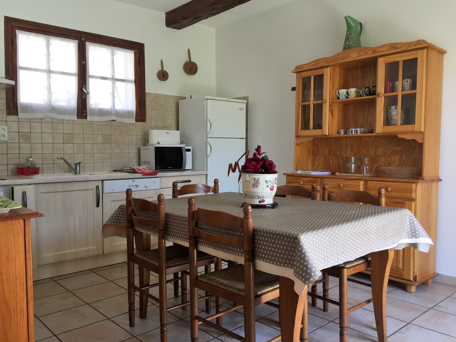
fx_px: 382
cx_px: 228
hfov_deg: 61.7
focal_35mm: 29
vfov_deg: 48.2
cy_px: 171
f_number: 2.2
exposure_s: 1/50
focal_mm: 4.15
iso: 32
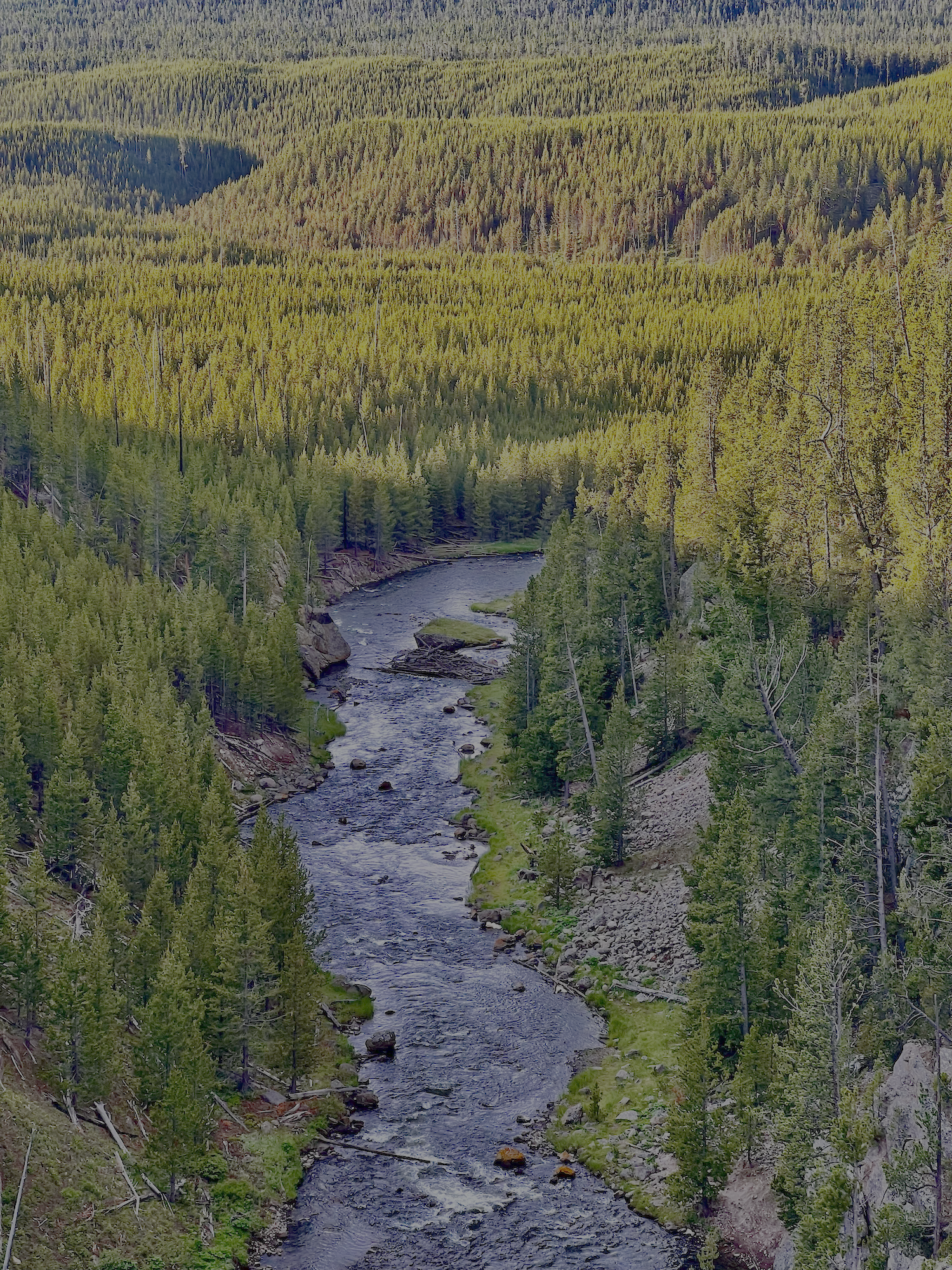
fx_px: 2824
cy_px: 635
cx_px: 476
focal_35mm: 77
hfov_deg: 19.1
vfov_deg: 25.3
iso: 32
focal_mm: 9
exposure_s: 1/99
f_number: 2.8
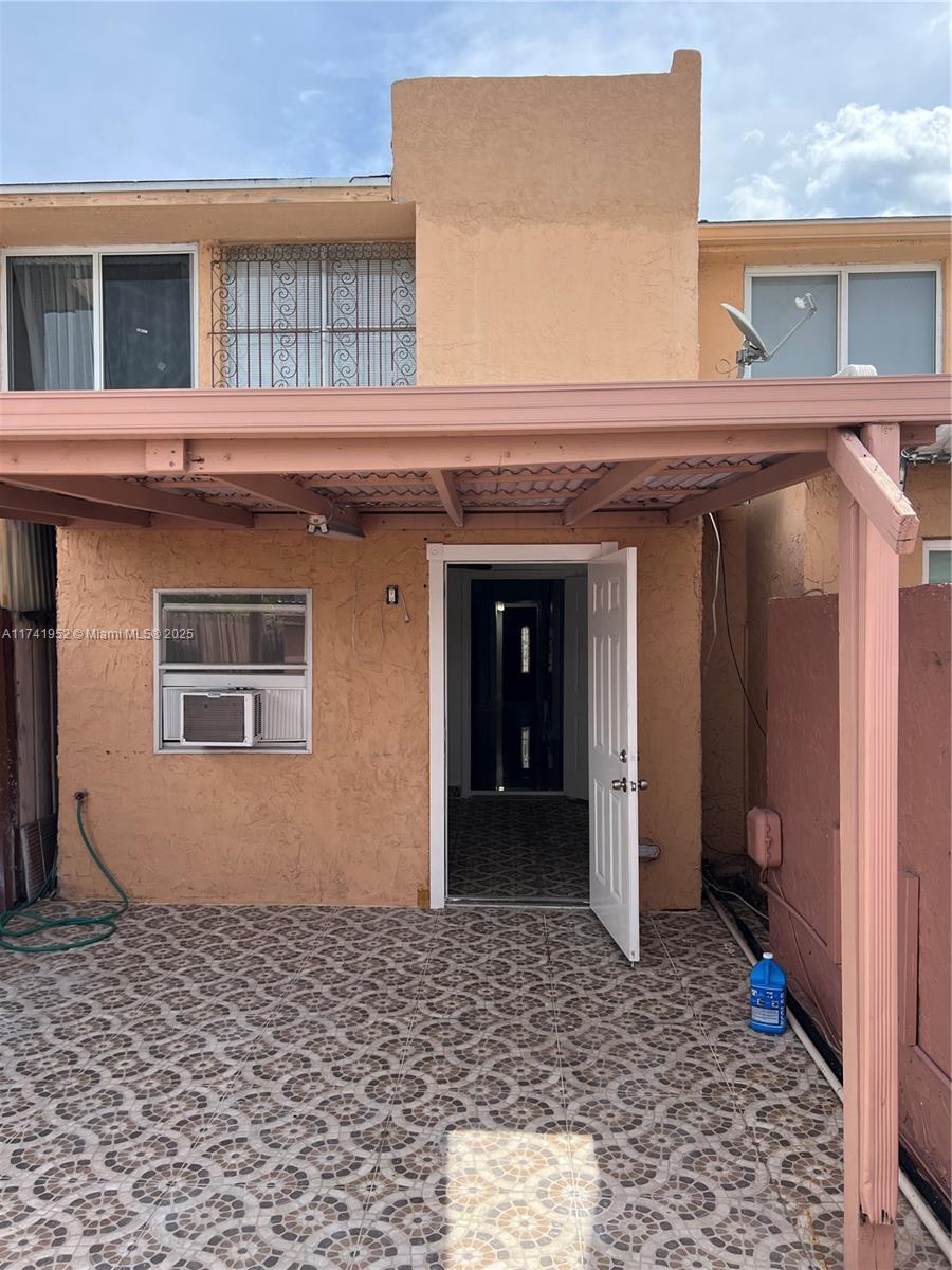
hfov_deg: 53.1
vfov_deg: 67.3
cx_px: 476
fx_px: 953
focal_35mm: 26
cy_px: 635
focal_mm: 5.7
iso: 50
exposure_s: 1/2045
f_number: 1.5
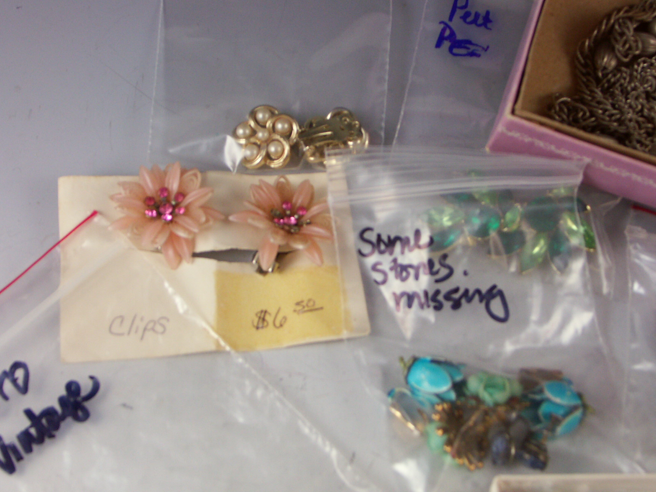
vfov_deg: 24.0
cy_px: 238
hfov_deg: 31.7
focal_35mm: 61
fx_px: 1156
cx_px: 340
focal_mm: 13.23
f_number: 3.5
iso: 100
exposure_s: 1/60
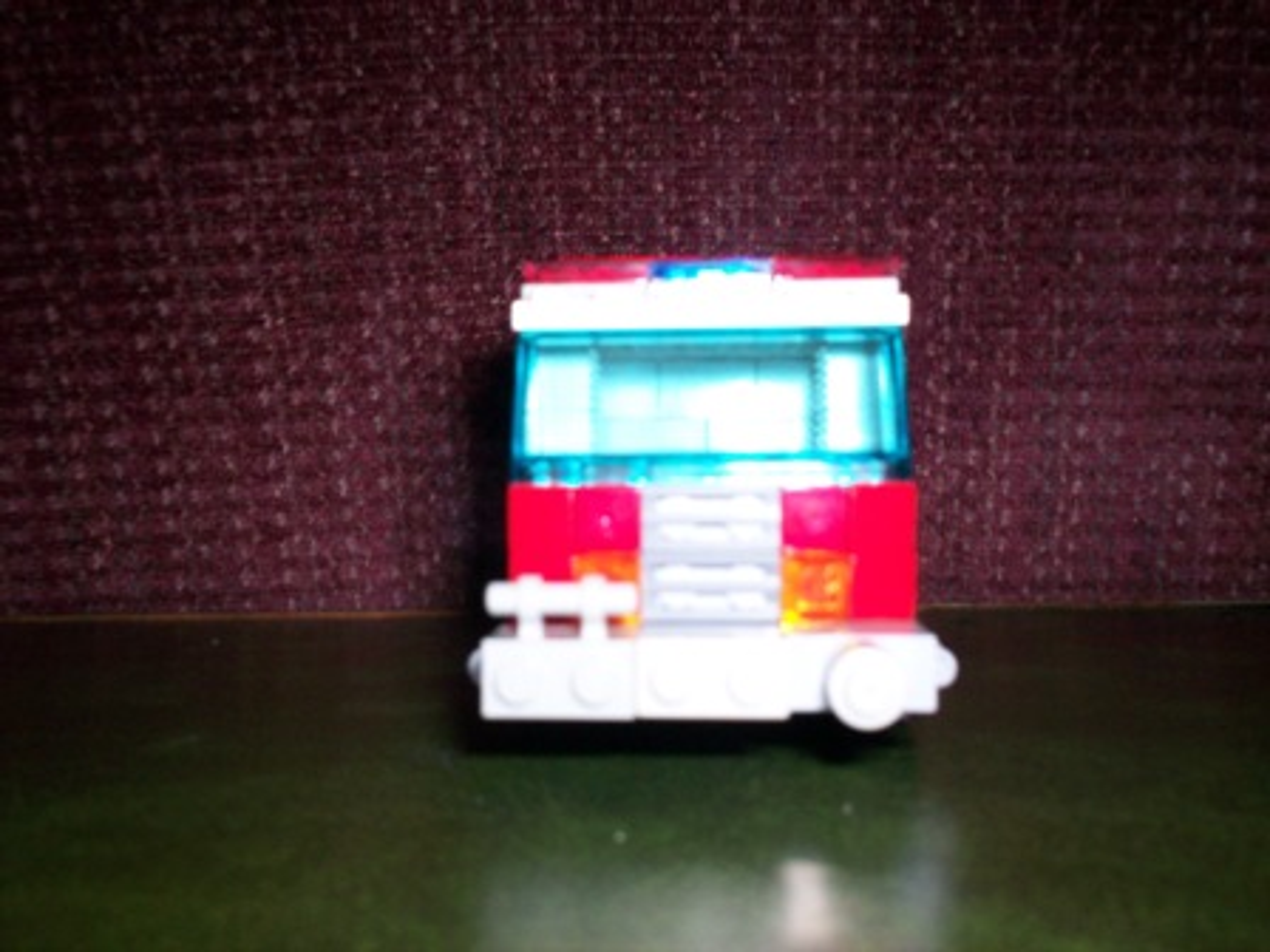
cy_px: 476
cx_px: 635
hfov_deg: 51.4
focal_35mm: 36
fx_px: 1321
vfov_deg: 39.7
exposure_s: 1/60
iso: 140
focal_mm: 6
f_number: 4.5
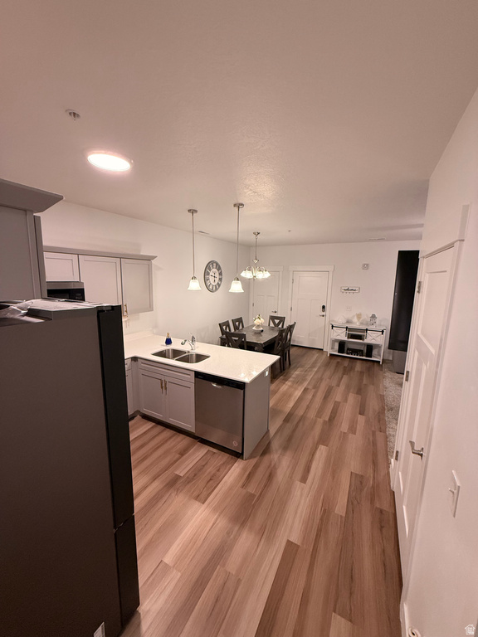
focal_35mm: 14
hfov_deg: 85.7
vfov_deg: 102.1
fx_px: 258
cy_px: 318
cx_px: 239
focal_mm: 2.22
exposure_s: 1/120
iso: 320
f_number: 2.2
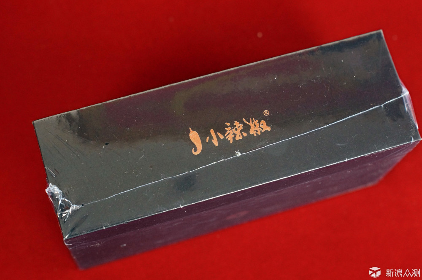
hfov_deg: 27.0
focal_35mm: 75
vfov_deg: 18.1
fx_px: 878
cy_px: 140
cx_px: 211
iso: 1600
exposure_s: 1/80
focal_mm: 50
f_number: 4
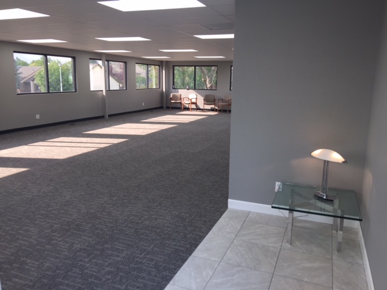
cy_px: 145
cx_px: 194
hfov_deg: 61.7
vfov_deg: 48.2
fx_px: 324
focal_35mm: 29
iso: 32
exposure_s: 1/60
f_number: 2.2
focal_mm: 4.15
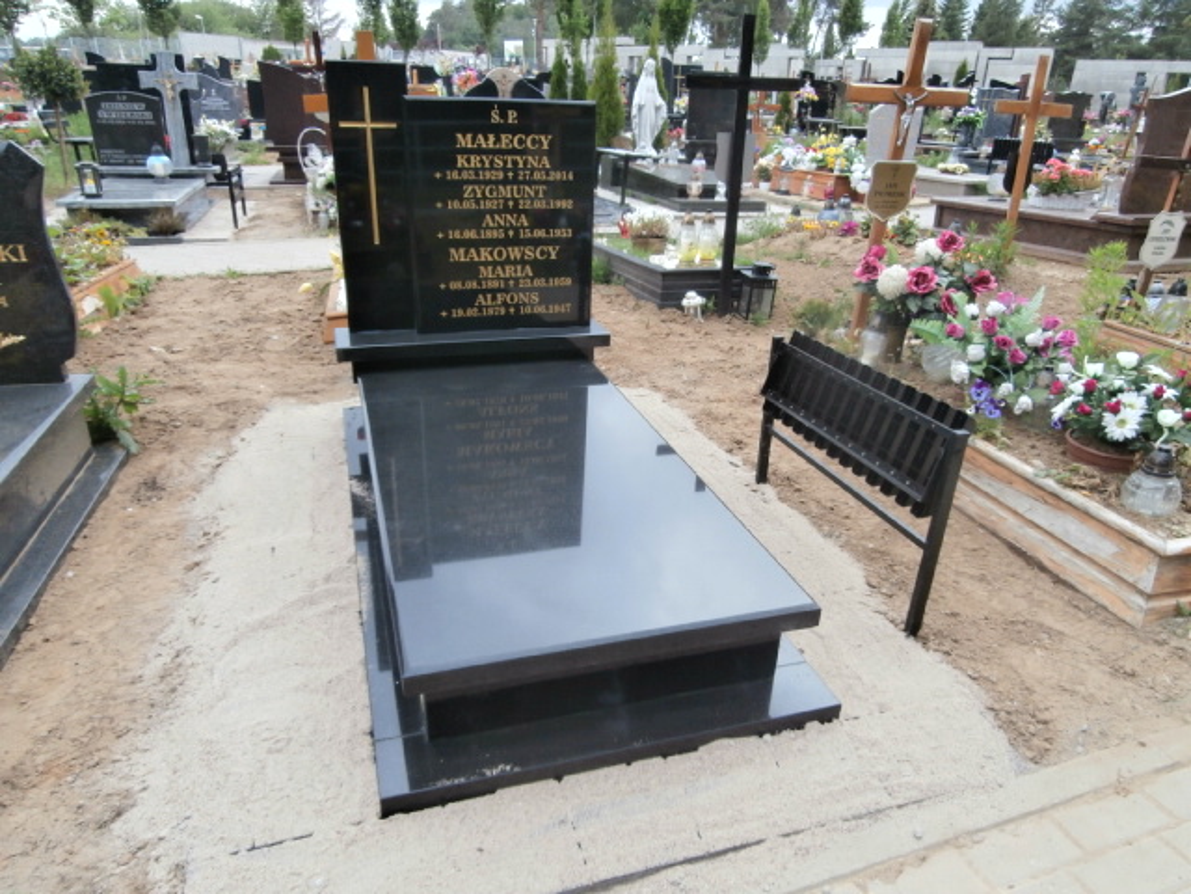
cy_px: 447
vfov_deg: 56.8
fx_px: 826
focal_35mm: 24
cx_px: 596
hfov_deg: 71.6
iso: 100
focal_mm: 4.2
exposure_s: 1/125
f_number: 3
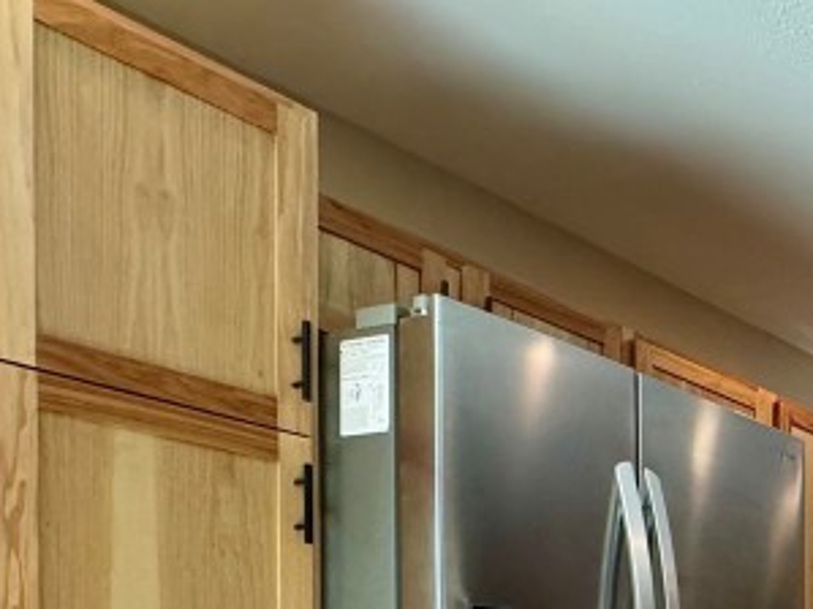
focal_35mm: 48
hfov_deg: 26.9
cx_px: 1245
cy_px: 783
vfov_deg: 26.0
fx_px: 1127
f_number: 2.2
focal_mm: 2.22
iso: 320
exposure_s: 1/120
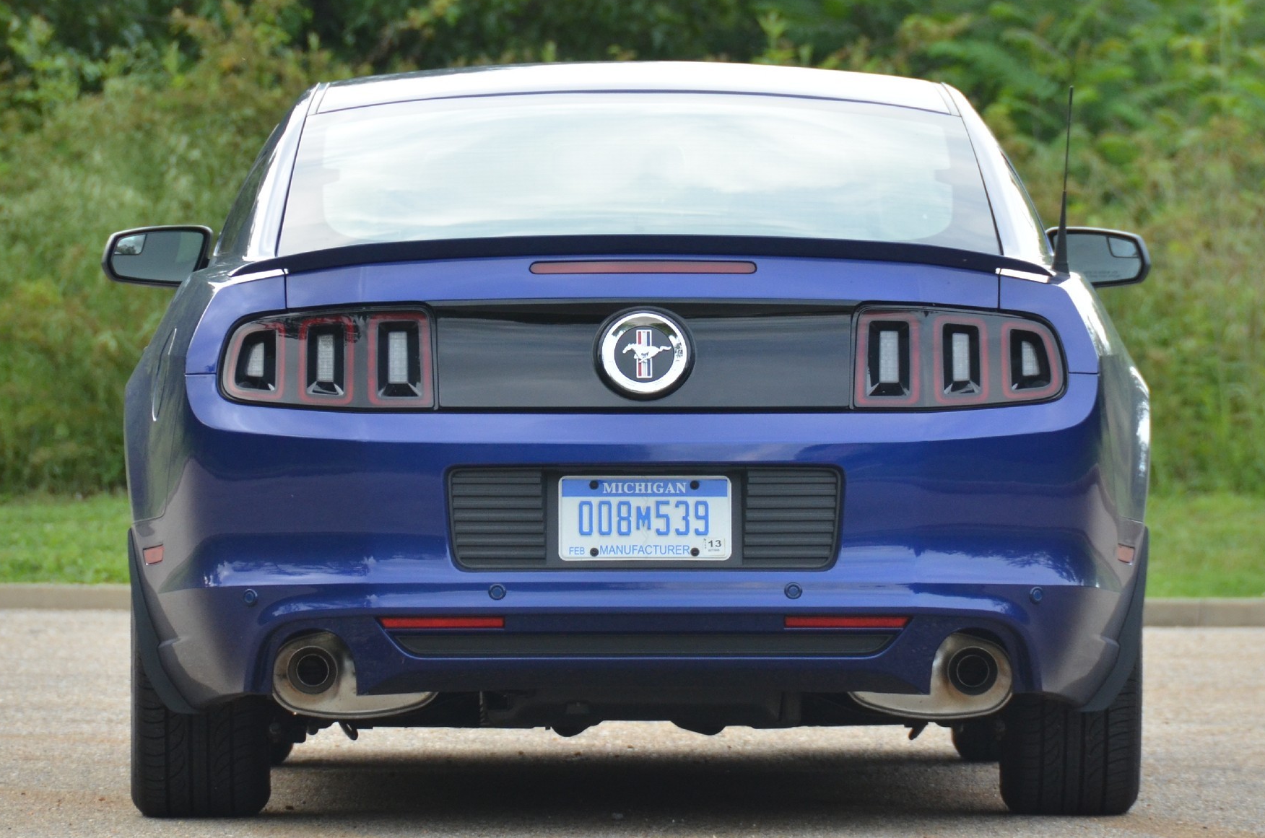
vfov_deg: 3.2
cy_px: 391
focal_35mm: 428
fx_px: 15011
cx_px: 664
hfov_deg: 4.8
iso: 800
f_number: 5.6
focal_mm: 200
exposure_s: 1/500
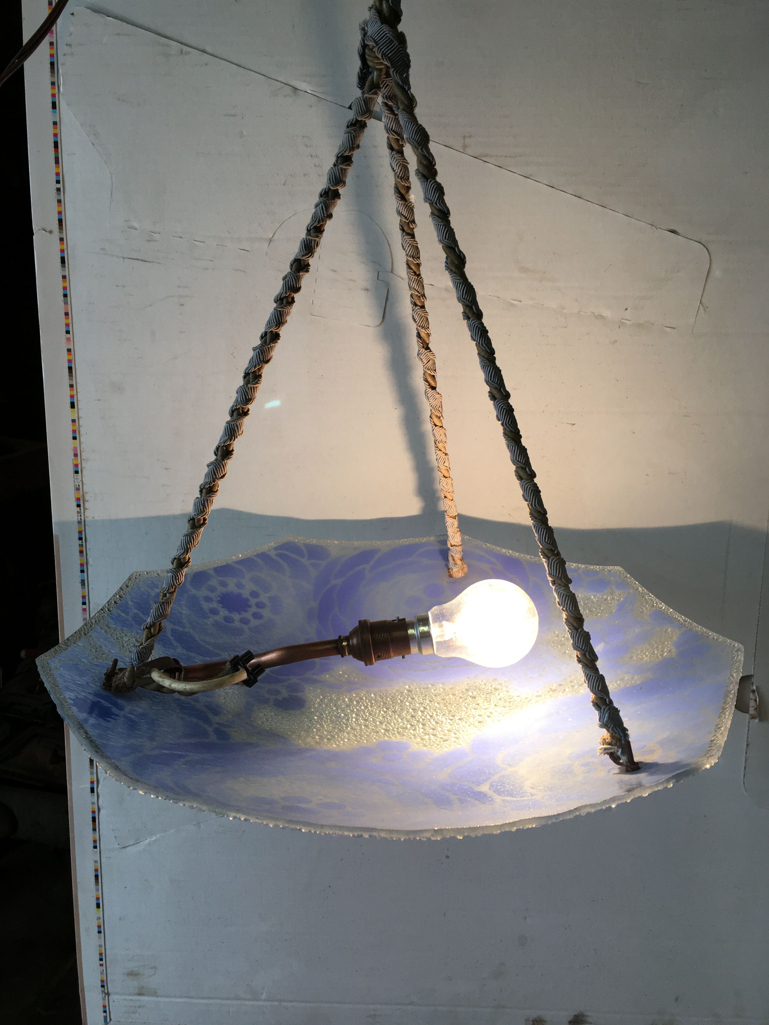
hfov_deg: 48.2
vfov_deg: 61.7
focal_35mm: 29
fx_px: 859
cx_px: 384
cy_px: 512
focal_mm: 4.15
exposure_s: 1/100
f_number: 2.2
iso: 40
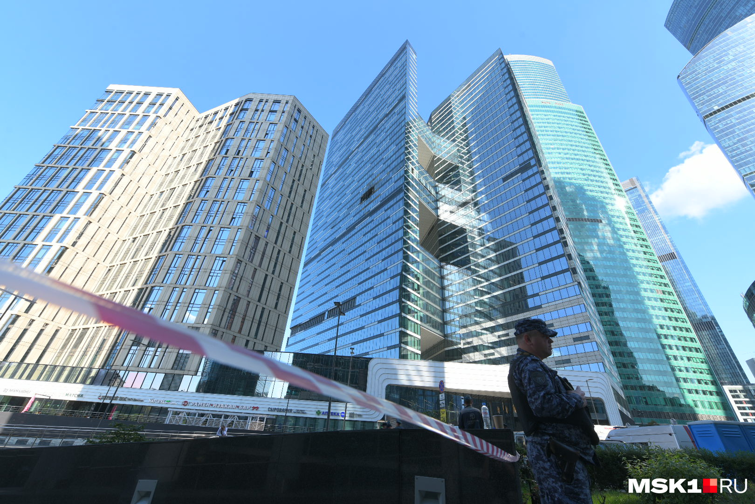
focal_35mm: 14
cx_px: 378
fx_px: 294
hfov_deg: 104.3
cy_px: 252
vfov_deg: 81.2
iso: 250
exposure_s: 1/200
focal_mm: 14
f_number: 7.1
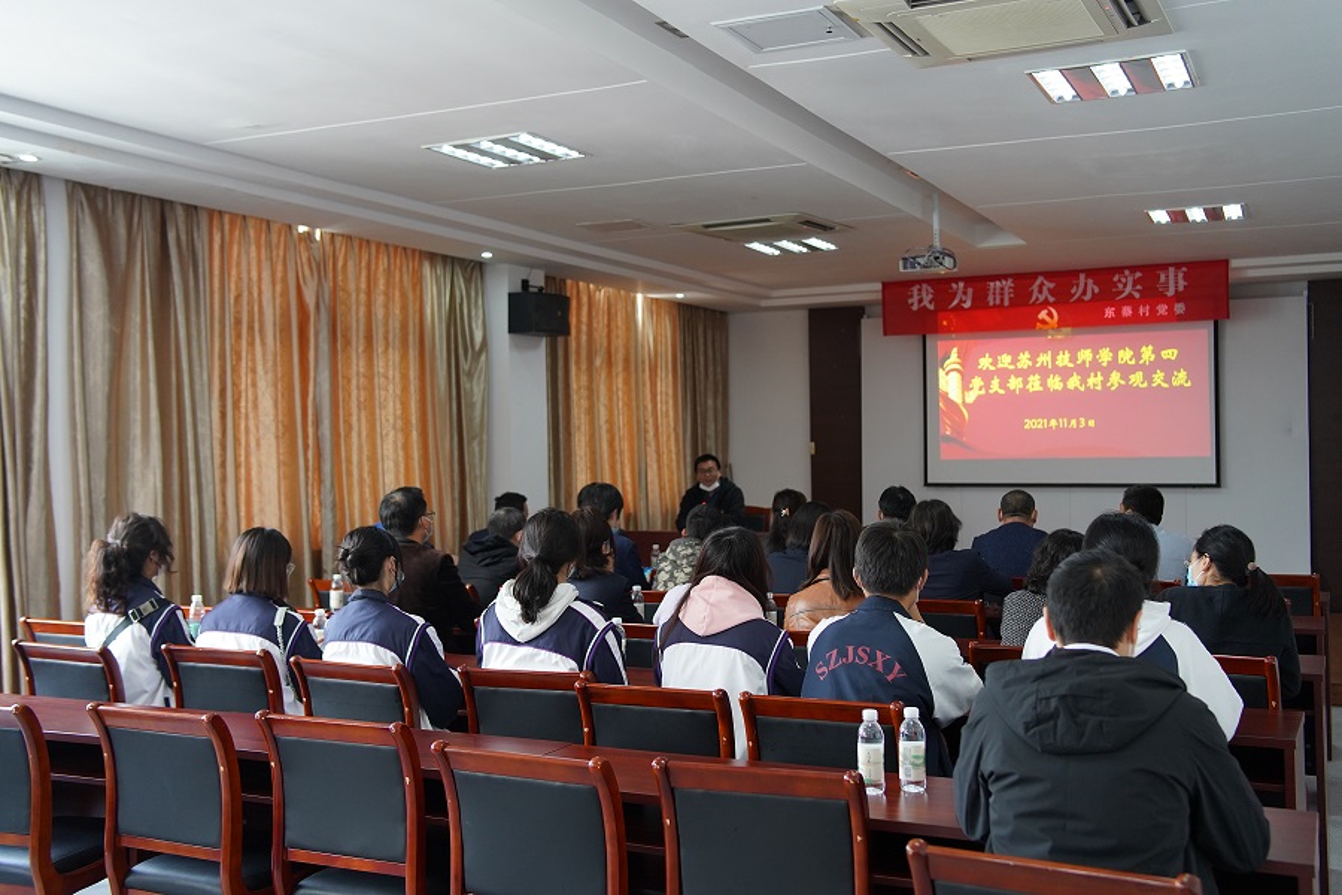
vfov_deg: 37.9
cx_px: 671
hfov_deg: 54.4
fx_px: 1305
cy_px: 448
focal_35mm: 35
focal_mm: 35
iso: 1600
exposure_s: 1/160
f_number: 3.2
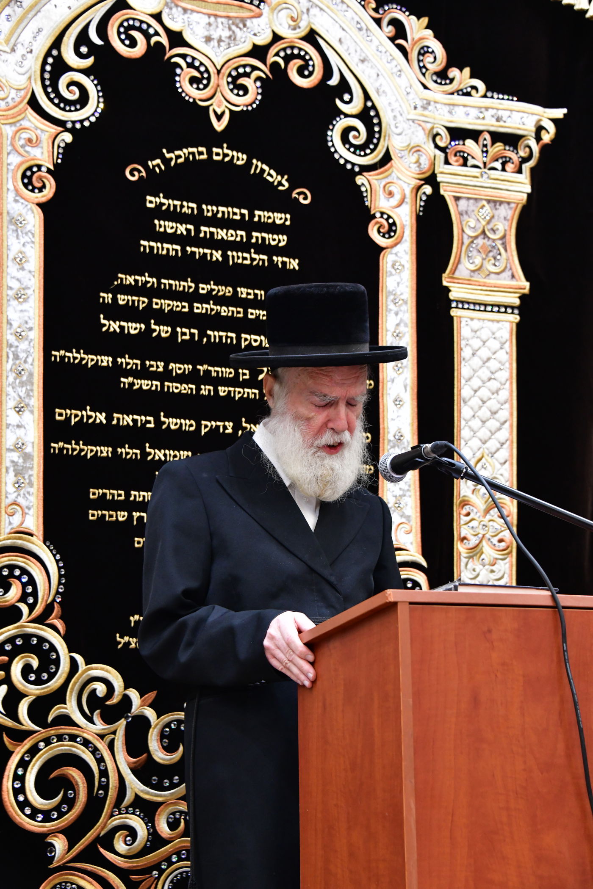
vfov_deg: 26.0
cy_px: 444
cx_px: 296
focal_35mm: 78
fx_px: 1927
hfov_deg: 17.5
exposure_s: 1/100
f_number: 5.6
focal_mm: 78
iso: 4000
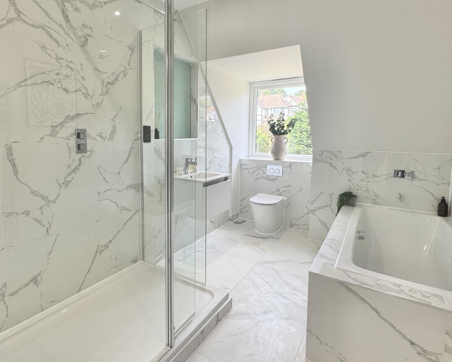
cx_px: 198
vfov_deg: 70.6
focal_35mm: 19
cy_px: 159
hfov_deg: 82.9
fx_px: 254
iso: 40
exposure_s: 1/99
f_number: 2.2
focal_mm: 2.22
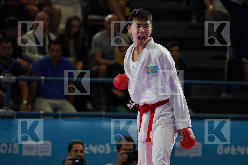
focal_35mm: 295
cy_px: 82
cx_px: 124
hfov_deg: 7.0
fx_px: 2032
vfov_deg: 4.7
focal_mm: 197
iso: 800
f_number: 2.8
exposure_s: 1/1000
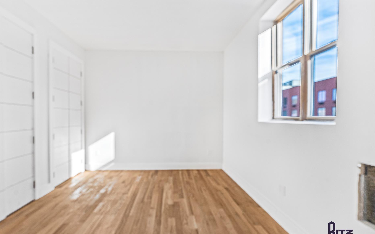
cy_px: 121
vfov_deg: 65.0
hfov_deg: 91.0
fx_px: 184
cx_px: 177
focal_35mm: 18
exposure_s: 1/60
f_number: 7.1
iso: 400
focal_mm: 16
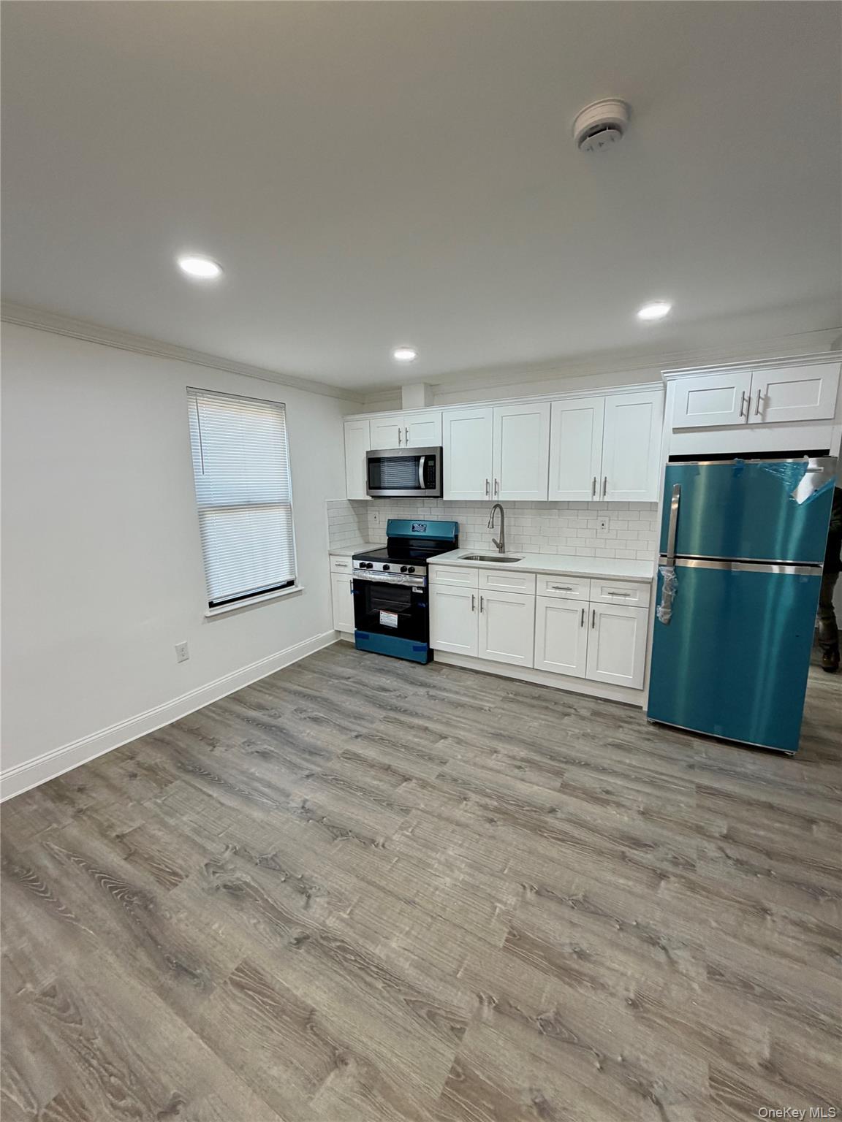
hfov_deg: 85.7
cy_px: 561
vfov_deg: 102.1
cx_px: 421
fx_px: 454
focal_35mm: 14
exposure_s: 1/120
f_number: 2.2
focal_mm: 2.22
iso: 200
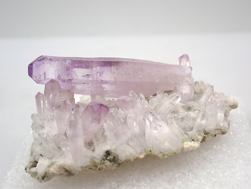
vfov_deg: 18.0
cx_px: 126
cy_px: 94
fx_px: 595
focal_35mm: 82
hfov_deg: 23.8
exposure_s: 1/125
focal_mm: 14.62
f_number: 4.3
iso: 160
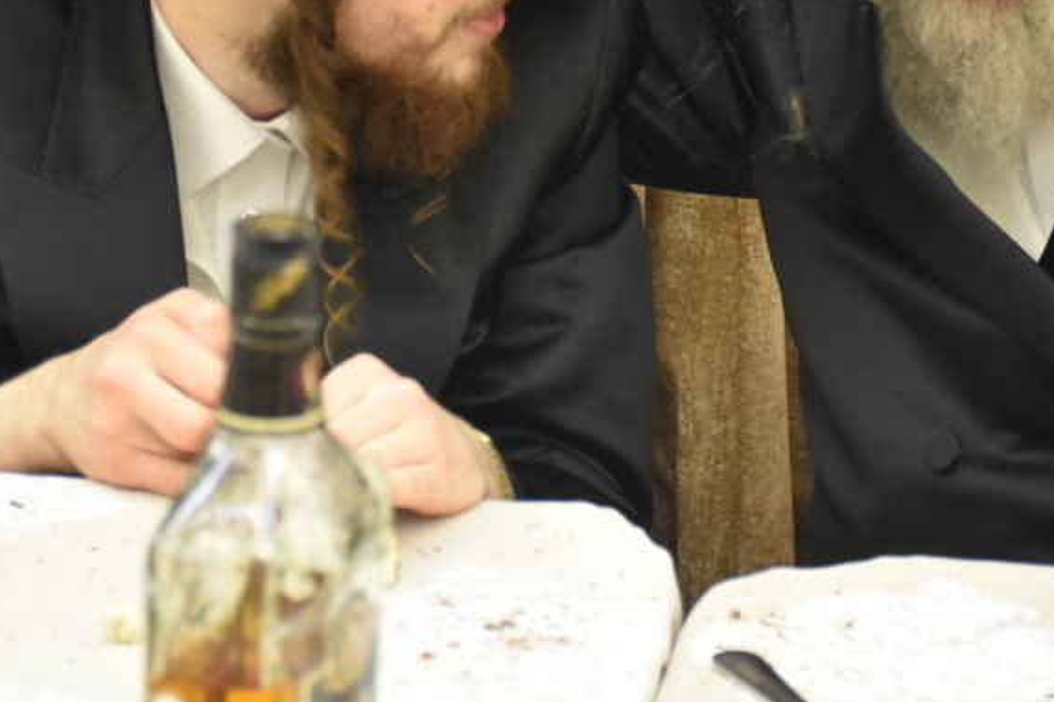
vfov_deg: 8.2
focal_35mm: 165
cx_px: 689
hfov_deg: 12.4
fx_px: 4836
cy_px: -47
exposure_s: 1/60
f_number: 5.6
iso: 1600
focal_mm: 45
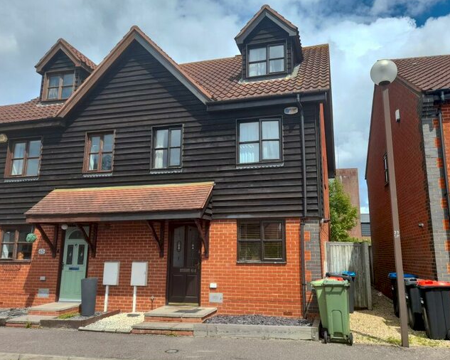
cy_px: 185
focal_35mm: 27
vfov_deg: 53.2
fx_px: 359
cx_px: 247
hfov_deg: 64.0
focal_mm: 4.6
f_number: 2
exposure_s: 1/570
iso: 20
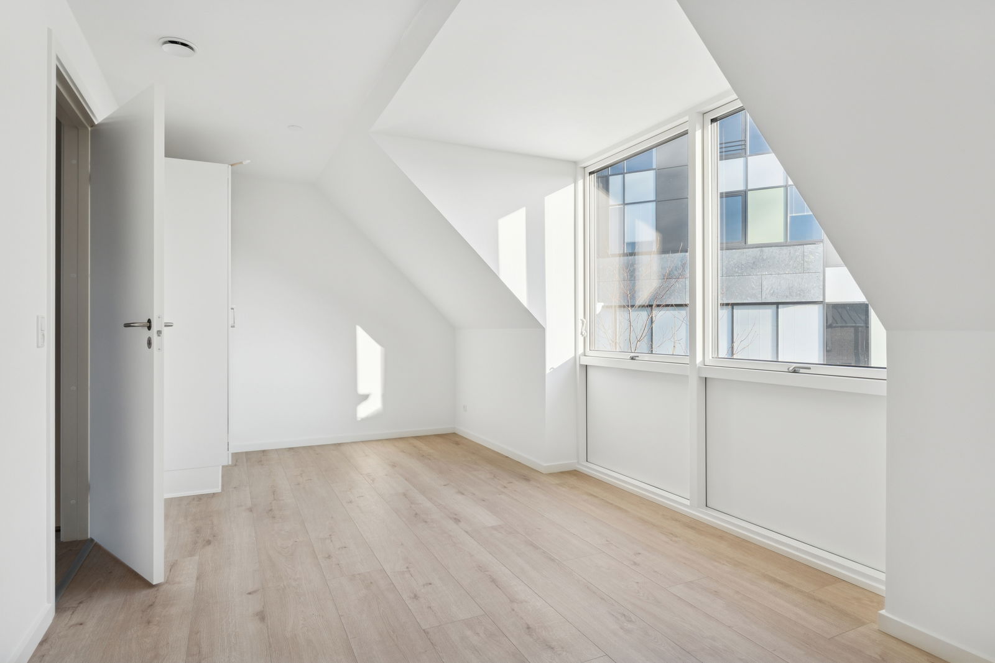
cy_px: 332
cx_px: 498
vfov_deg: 59.5
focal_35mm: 21
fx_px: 580
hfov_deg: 81.2
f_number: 8
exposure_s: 1/25
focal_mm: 14
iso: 200
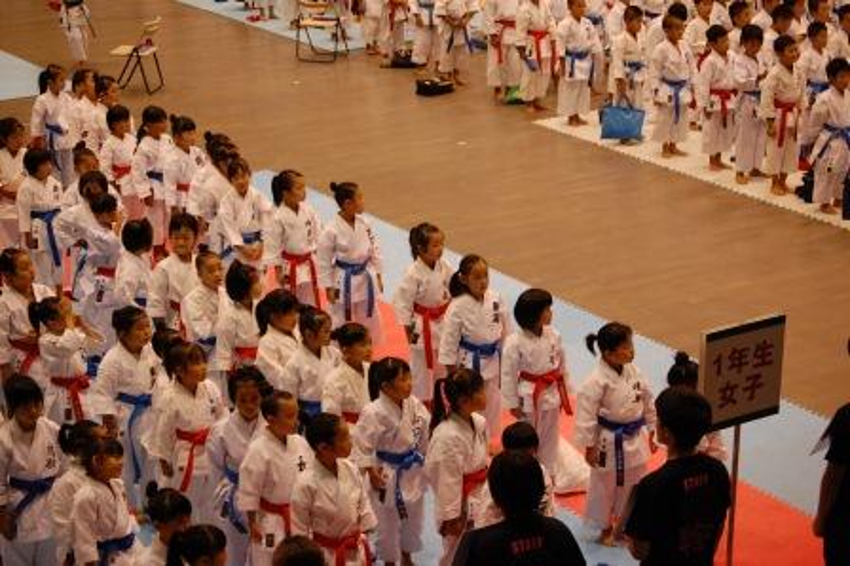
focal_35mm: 82
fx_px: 1946
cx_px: 425
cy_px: 283
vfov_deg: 16.5
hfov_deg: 24.6
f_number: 4
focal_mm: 55
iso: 400
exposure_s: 1/50
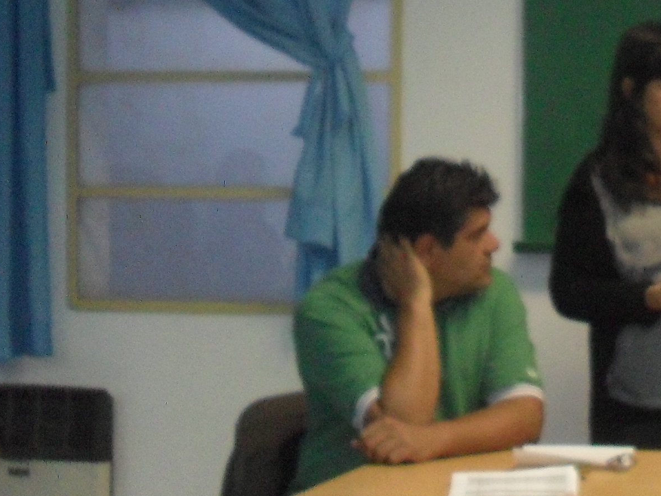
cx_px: 956
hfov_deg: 15.5
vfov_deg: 12.6
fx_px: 2254
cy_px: 279
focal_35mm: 118
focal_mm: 6.3
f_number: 3.2
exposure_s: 1/45
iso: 200
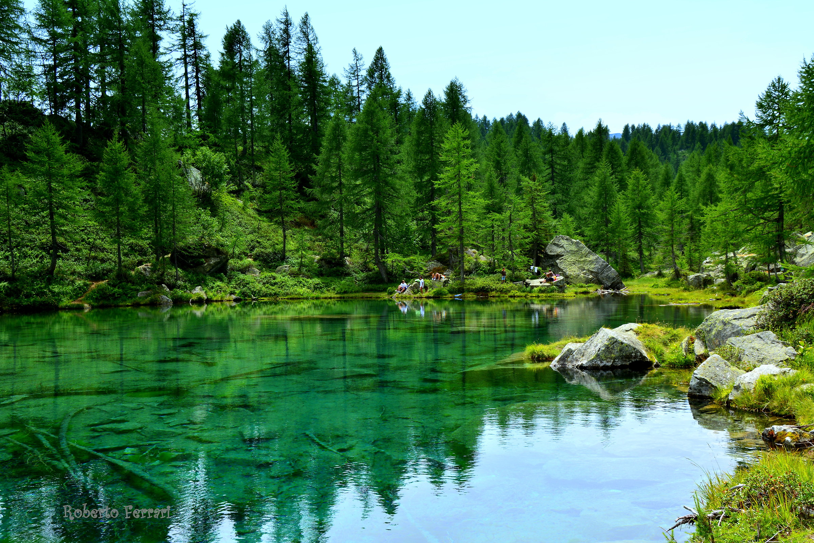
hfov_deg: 51.3
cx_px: 407
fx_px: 848
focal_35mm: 38
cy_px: 272
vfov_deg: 35.5
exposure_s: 1/125
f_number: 10
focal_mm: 25
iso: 100
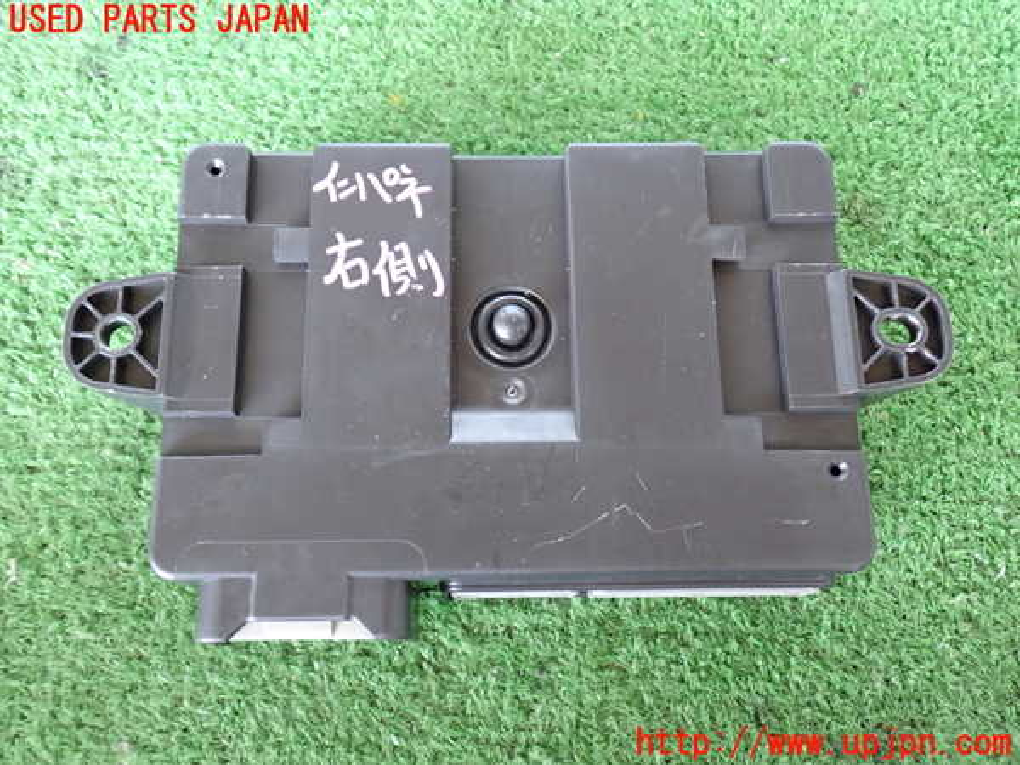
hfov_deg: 56.8
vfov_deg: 44.2
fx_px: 943
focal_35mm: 32
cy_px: 382
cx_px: 510
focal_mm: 5.79
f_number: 2.4
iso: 640
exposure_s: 1/30
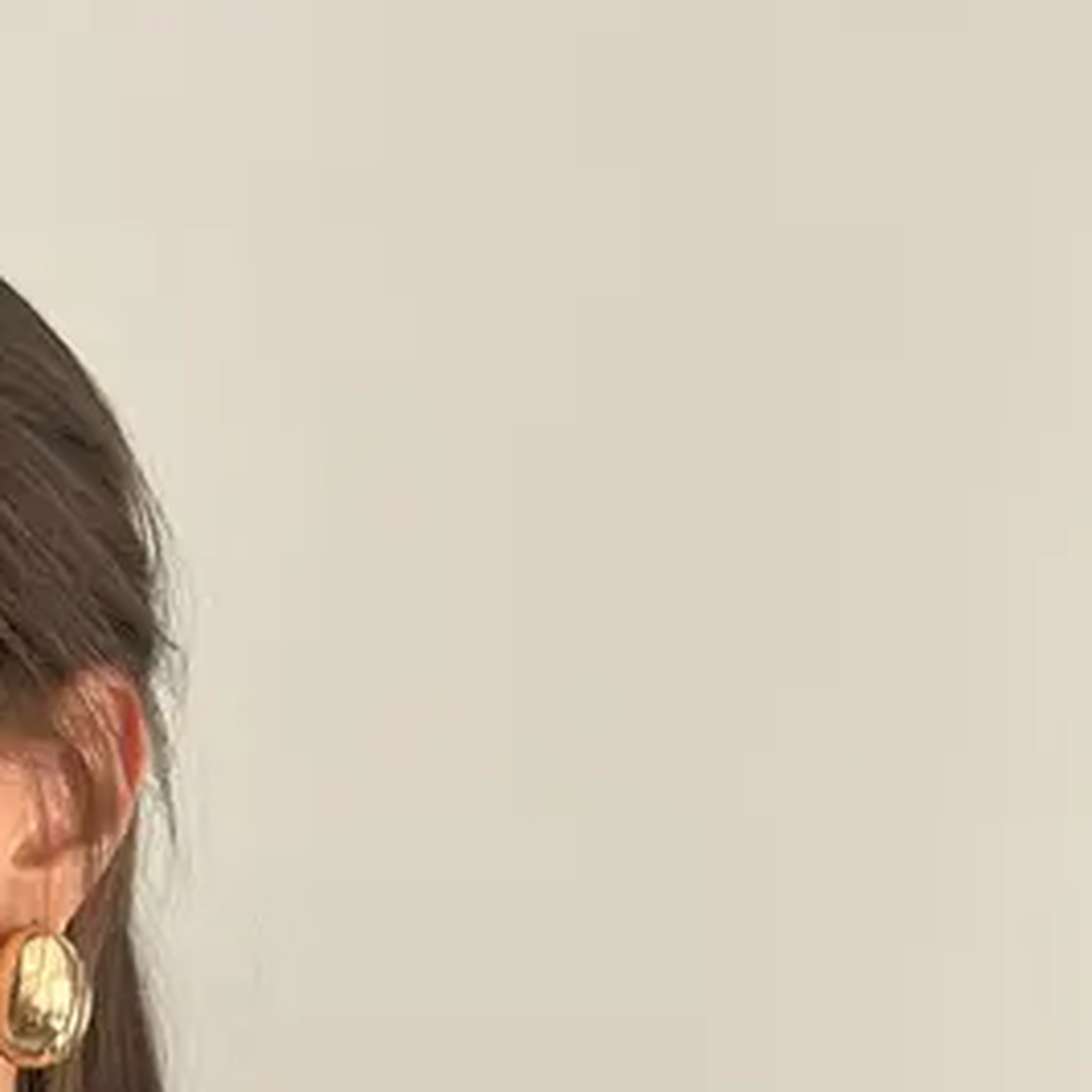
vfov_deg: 10.3
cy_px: 2012
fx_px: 5675
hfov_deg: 10.8
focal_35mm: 159
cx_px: -180
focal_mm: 6.86
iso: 100
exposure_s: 1/121
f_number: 1.78
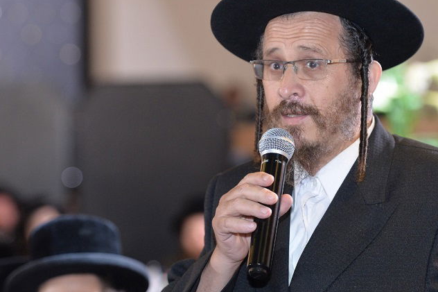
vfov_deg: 7.1
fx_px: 2347
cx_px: 252
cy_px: 135
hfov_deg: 10.7
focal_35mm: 193
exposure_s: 1/160
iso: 1600
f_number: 3.5
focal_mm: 122
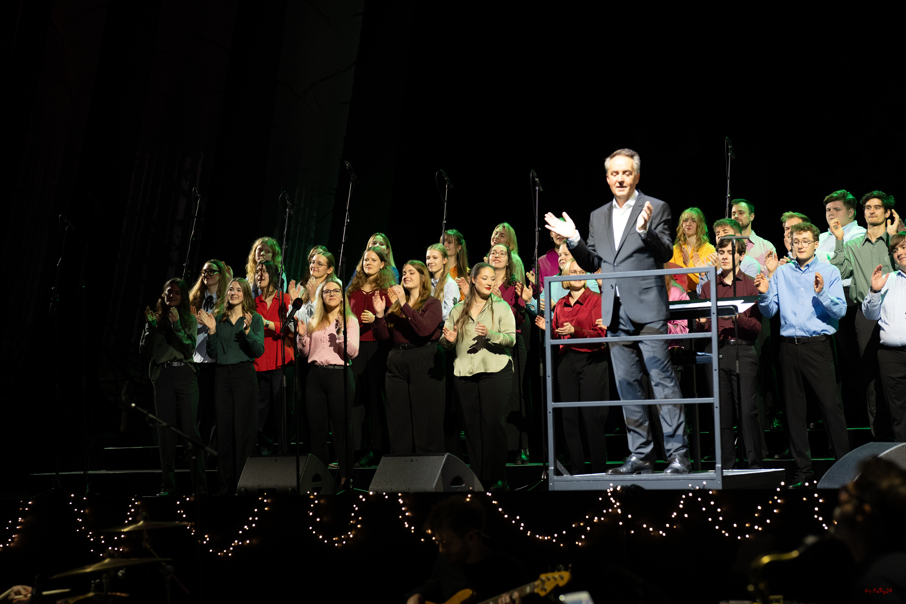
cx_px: 453
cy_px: 302
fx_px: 2139
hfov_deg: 23.9
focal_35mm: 85
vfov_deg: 16.1
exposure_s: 1/200
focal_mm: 85
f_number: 2.8
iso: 1000
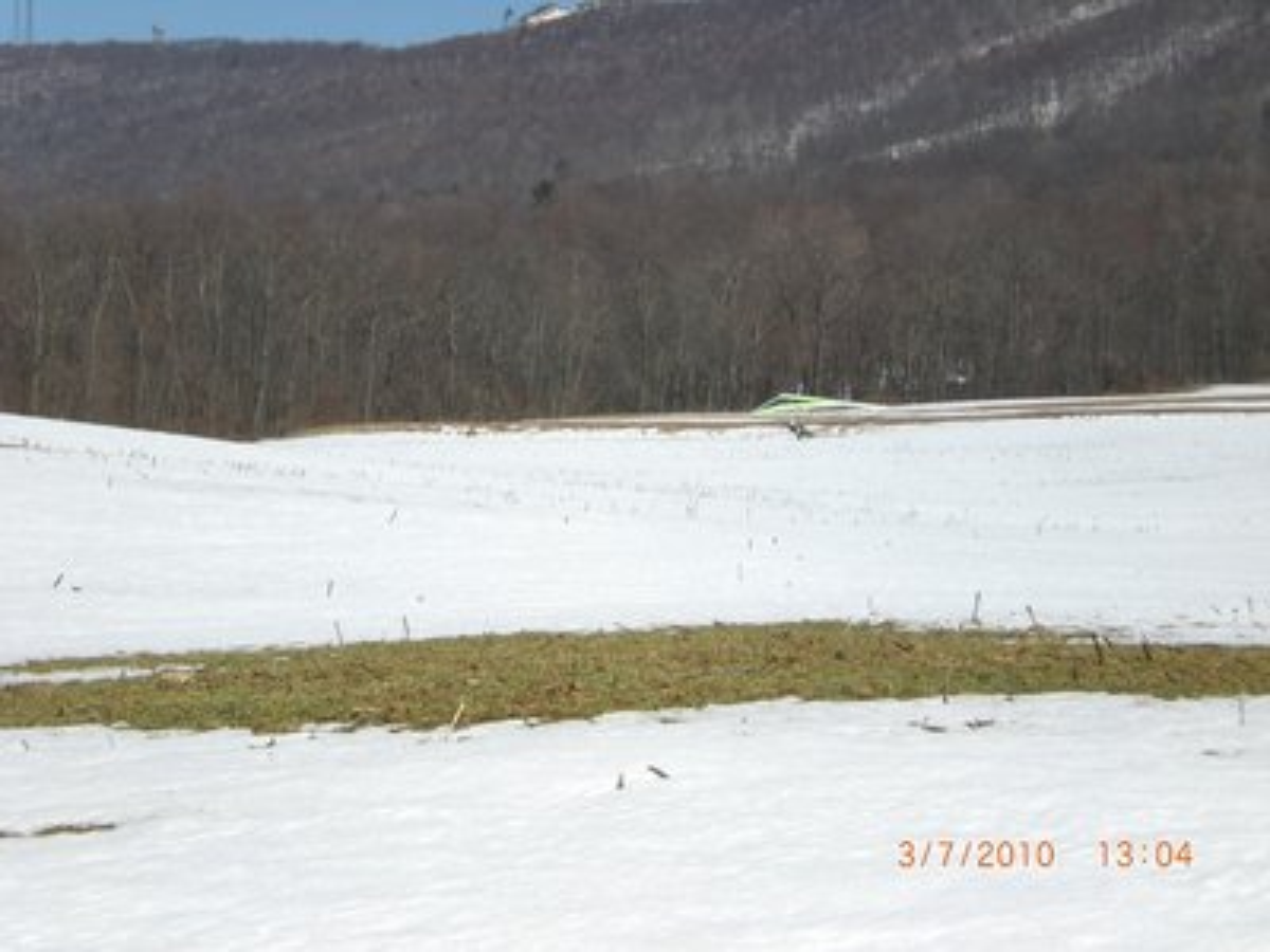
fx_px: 4182
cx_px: 635
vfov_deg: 13.0
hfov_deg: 17.3
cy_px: 476
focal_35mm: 114
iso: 50
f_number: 8.4
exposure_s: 1/250
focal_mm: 18.9
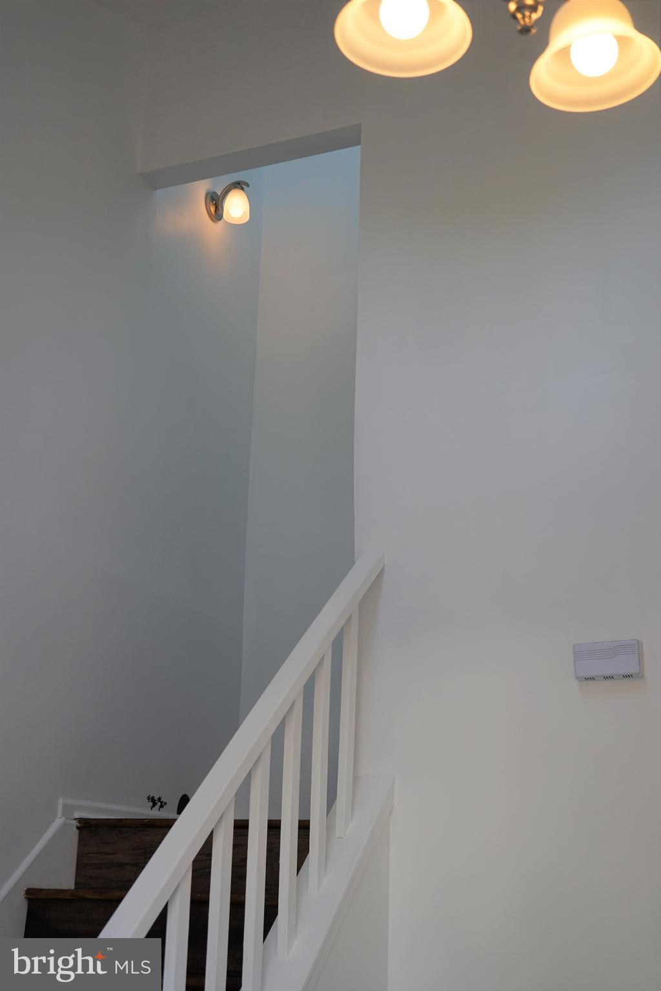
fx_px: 1184
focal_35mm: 43
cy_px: 496
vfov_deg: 45.4
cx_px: 330
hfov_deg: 31.2
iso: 250
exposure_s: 1/160
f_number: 4.5
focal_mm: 43
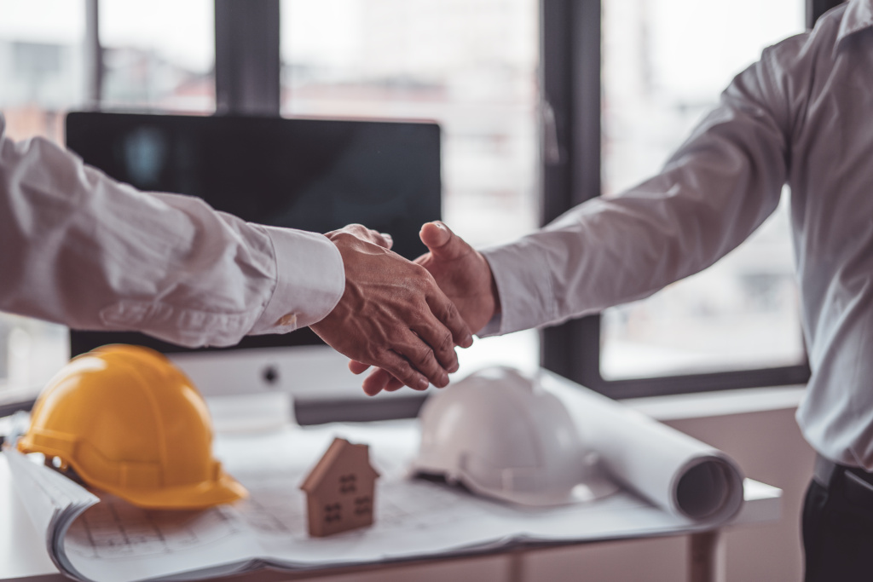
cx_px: 436
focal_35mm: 50
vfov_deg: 27.0
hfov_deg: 39.6
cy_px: 291
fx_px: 1213
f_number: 1.8
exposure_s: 1/320
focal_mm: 50
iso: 100
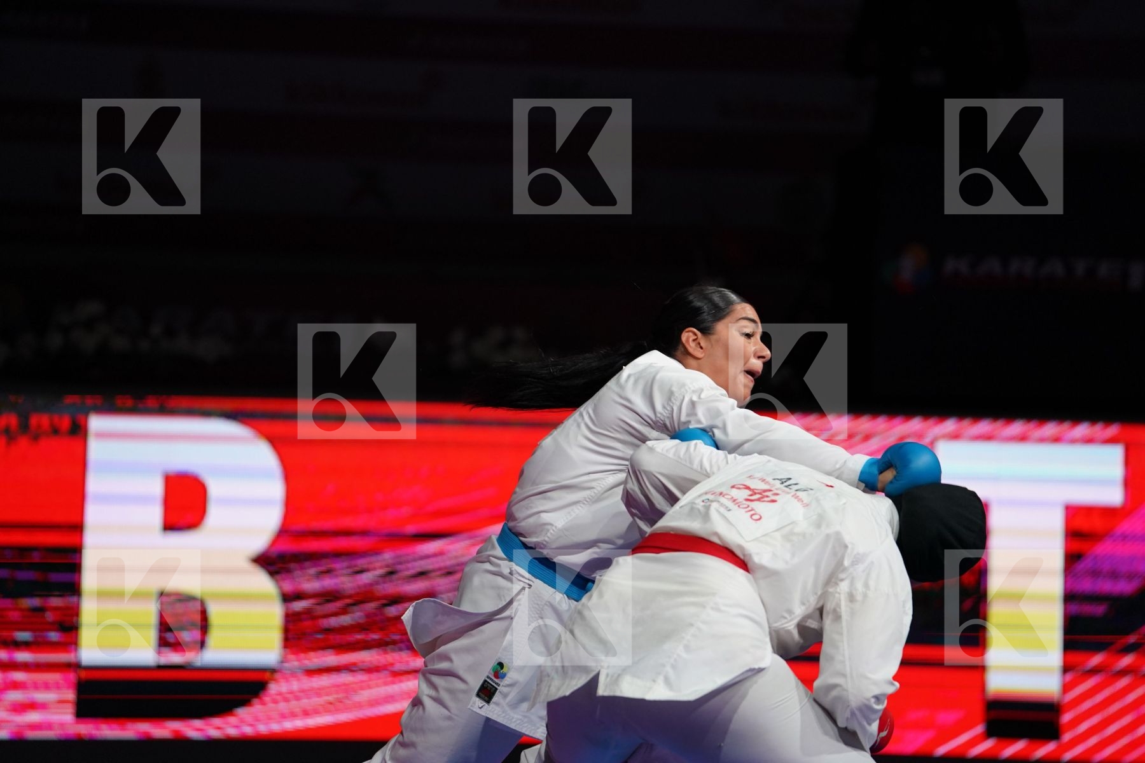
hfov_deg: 10.3
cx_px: 572
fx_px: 6361
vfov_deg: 6.9
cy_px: 382
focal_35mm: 200
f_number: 2.8
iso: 1600
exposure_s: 1/1000
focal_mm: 200
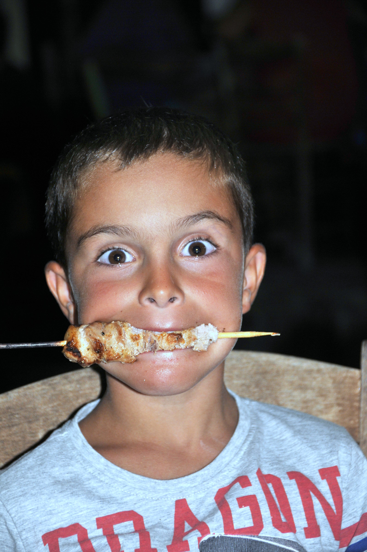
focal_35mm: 129
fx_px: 1978
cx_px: 184
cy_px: 276
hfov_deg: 10.6
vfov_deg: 15.9
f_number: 5.3
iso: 400
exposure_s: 1/60
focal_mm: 86
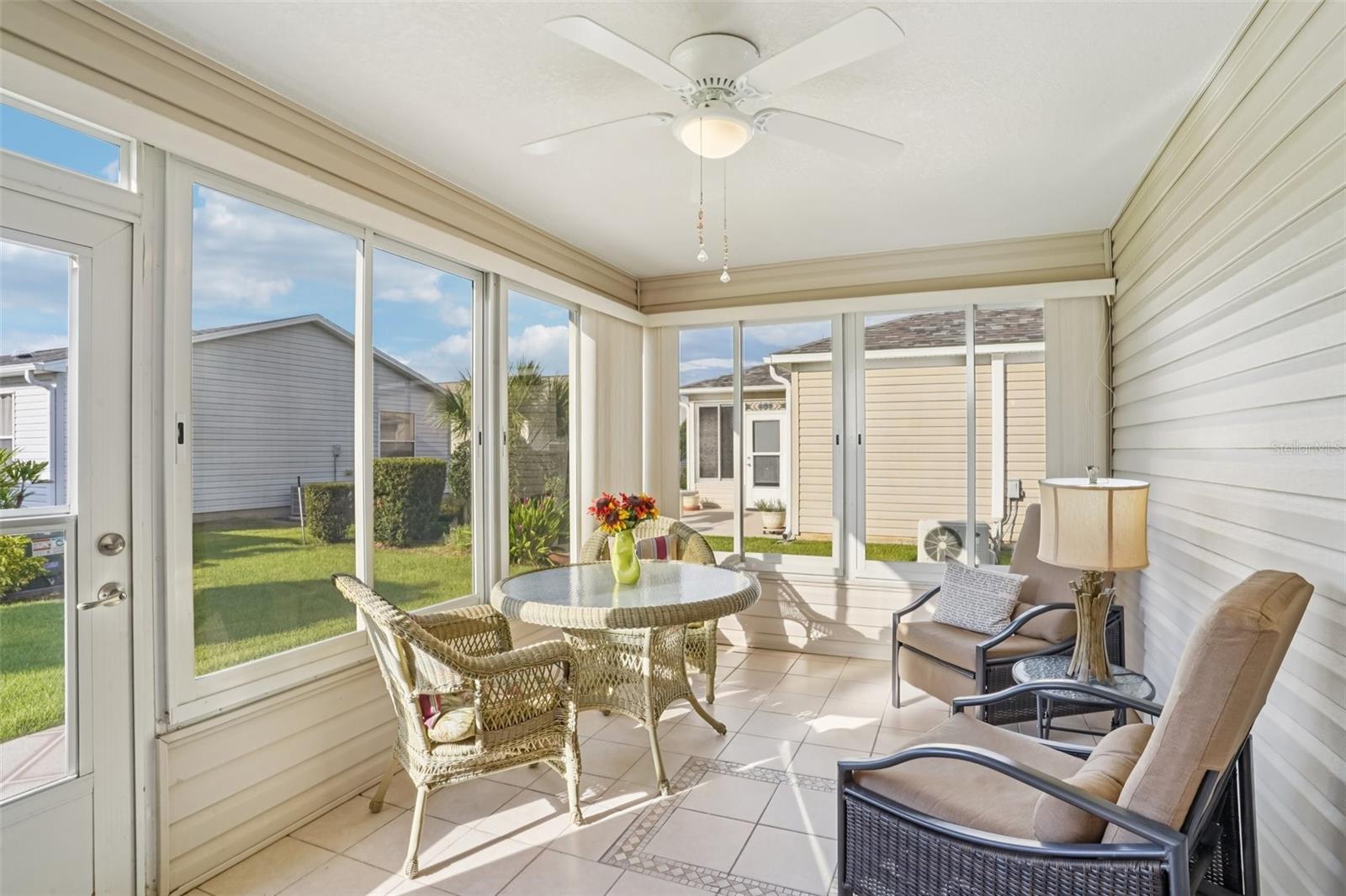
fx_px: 635
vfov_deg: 70.4
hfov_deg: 93.3
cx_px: 673
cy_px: 448
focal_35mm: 17
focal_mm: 17
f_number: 14
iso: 200
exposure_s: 1/30
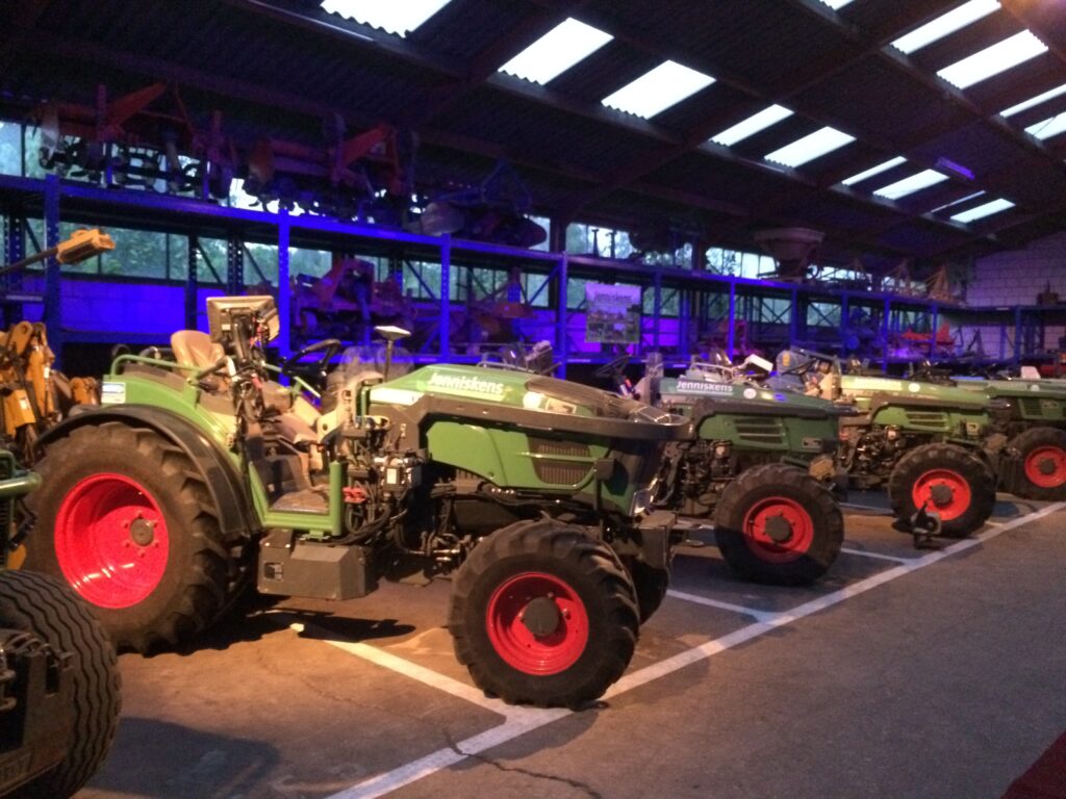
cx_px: 533
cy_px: 400
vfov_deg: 48.2
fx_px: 893
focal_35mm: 29
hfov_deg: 61.7
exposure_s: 1/17
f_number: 2.2
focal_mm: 4.15
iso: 1000
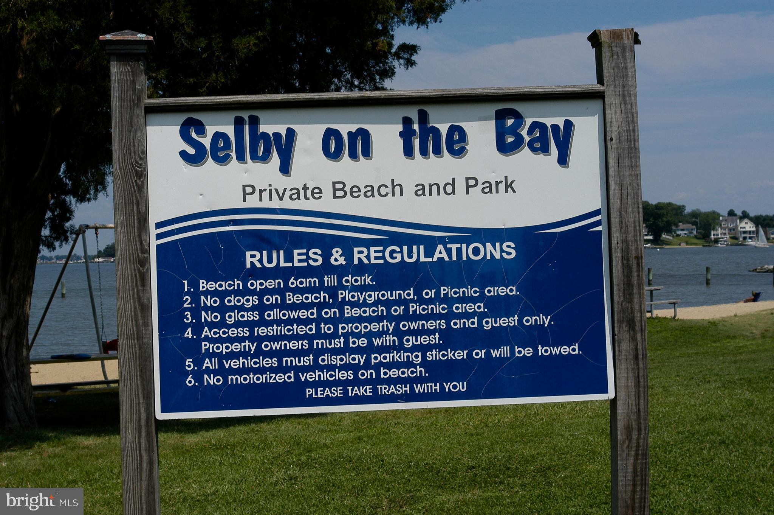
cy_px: 258
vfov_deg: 22.6
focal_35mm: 60
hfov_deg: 33.4
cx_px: 387
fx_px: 1289
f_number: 10
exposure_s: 1/350
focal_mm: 40
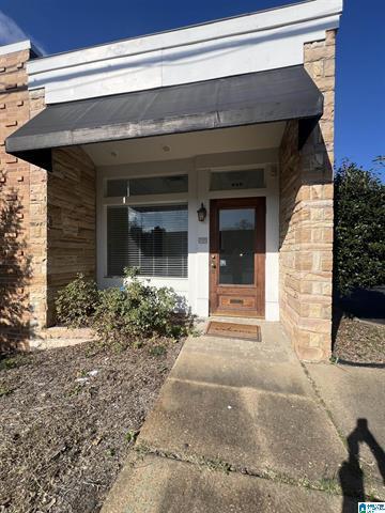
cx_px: 192
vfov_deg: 106.2
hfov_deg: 89.9
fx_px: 193
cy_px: 256
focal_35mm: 13
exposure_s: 1/1727
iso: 32
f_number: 1.8
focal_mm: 1.57
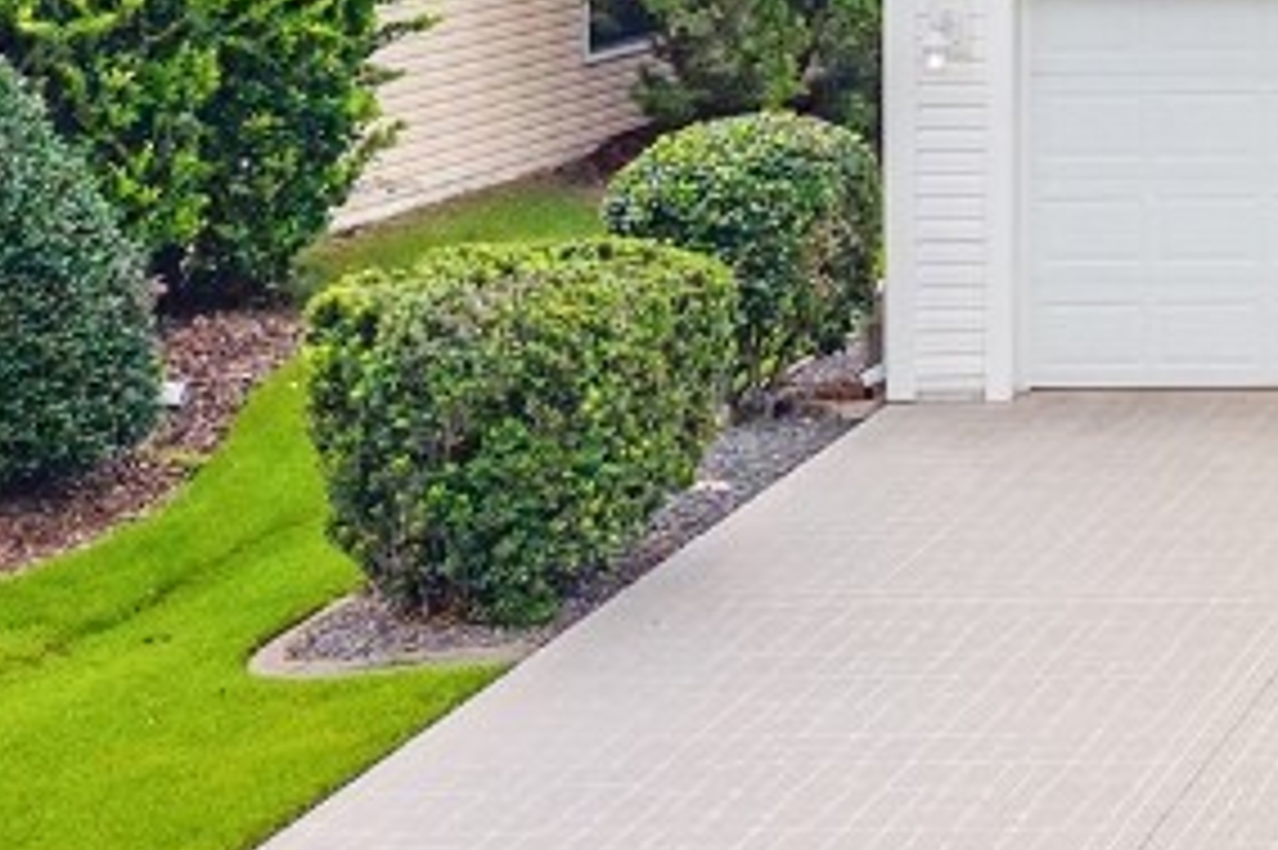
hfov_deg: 18.2
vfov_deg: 14.7
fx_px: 3193
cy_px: -135
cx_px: 2254
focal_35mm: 90
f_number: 1.8
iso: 170
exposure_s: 1/5000
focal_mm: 8.67
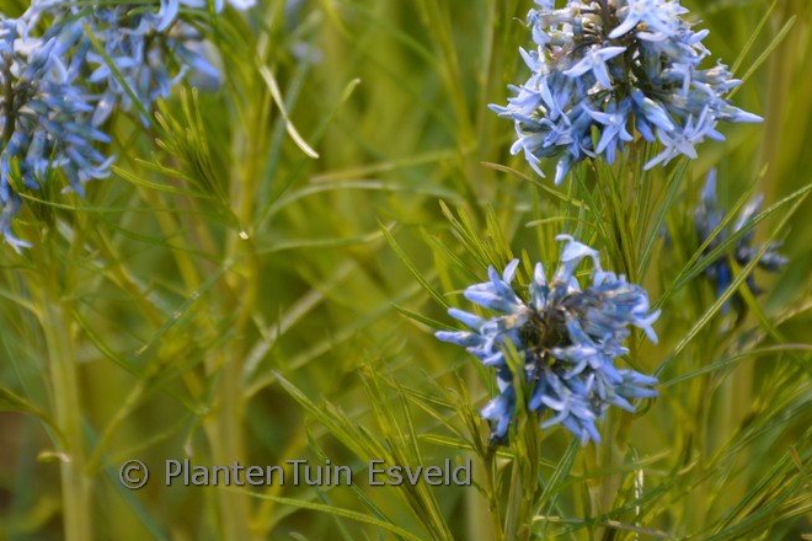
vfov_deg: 4.2
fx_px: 7353
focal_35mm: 326
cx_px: 298
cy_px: 138
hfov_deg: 6.3
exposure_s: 1/320
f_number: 5.6
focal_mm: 140
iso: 400
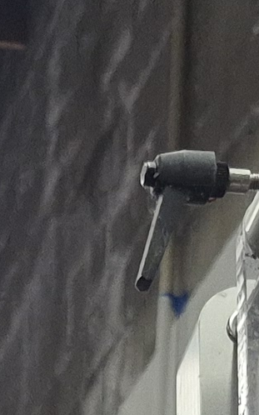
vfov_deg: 9.2
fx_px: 2215
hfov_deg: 6.5
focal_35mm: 196
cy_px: 1122
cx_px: -248
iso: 125
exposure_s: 1/120
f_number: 1.8
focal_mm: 5.4
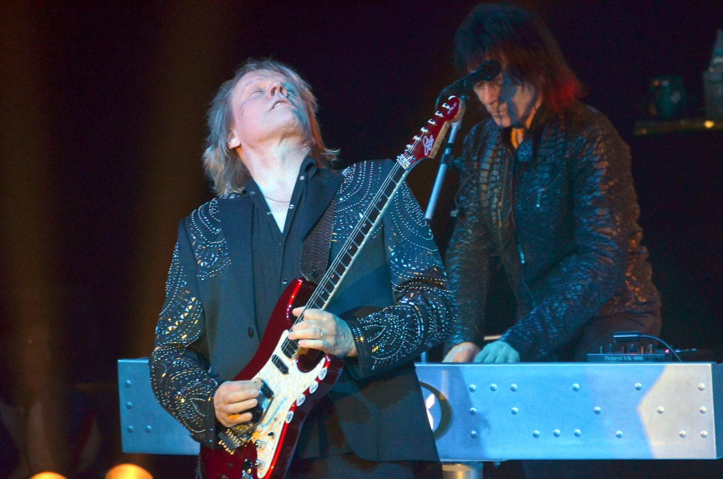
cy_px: 240
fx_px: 9019
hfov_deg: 4.6
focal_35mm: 450
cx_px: 362
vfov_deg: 3.0
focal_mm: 300
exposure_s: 1/200
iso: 1600
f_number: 5.6
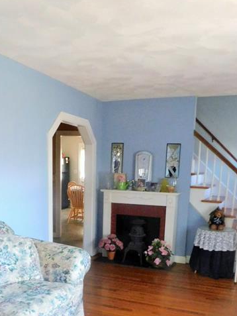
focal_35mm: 37
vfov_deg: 48.3
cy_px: 235
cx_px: 103
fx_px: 338
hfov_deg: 38.6
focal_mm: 4
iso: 800
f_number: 3
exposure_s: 1/25
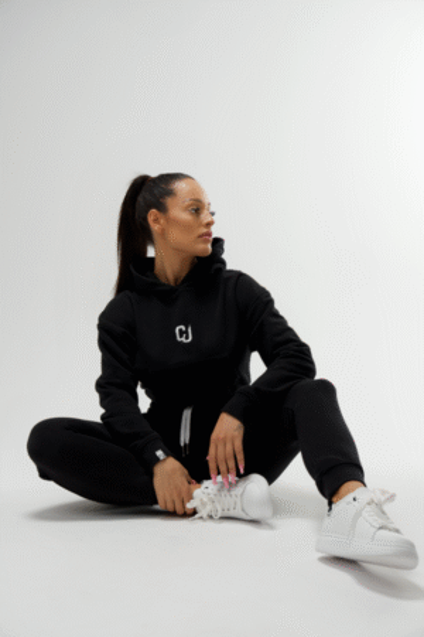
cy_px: 318
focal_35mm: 48
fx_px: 848
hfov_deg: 28.1
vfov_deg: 41.1
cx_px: 212
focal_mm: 32
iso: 400
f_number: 4
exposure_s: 1/160
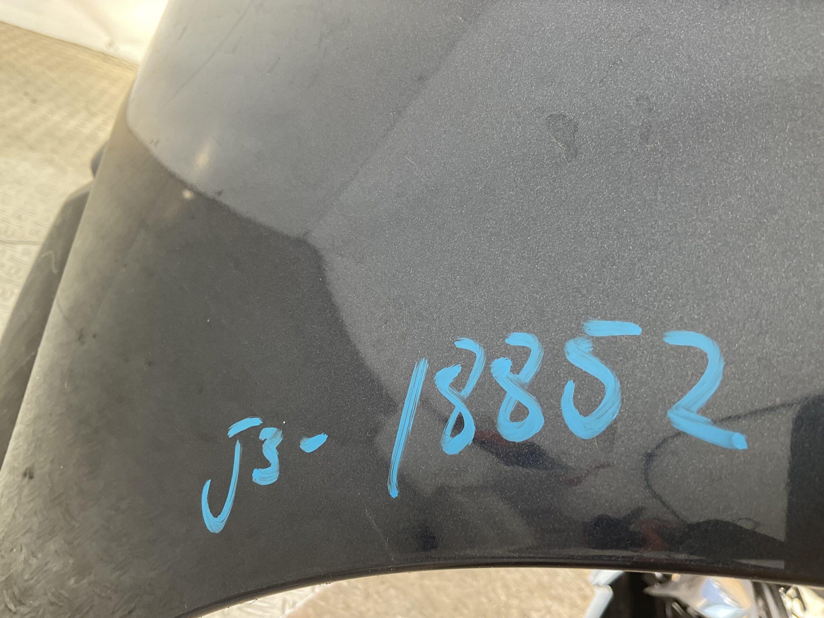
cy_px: 309
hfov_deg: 61.7
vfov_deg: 48.2
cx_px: 412
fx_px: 690
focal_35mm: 29
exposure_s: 1/60
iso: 40
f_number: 1.8
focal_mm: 3
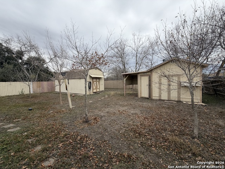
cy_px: 84
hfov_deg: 102.1
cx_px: 112
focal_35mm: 14
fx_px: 91
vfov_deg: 85.7
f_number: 2.2
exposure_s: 1/770
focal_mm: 2.22
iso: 40
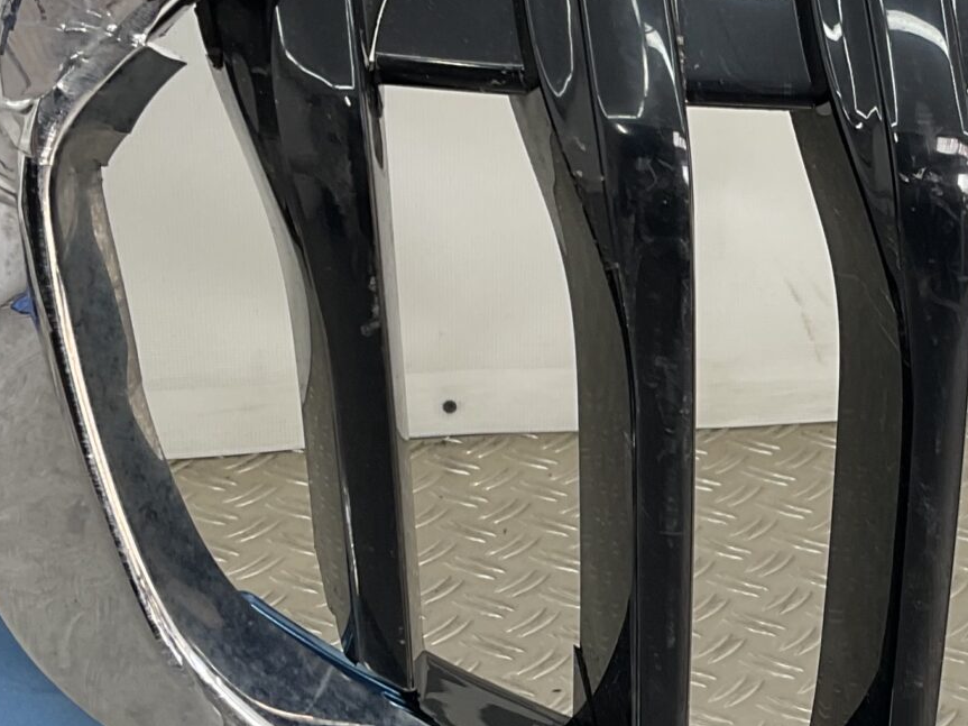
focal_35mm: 86
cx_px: 941
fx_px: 2405
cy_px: 333
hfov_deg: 22.0
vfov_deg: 17.2
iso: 20
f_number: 1.8
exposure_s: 1/100
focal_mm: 3
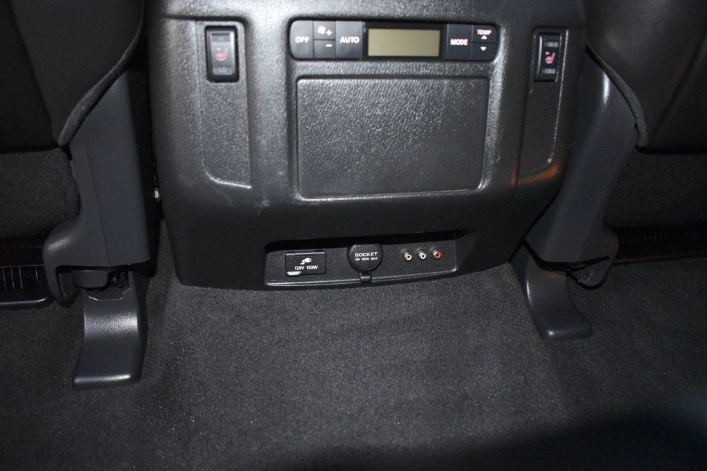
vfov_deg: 47.9
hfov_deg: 67.4
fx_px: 530
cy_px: 236
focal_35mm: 27
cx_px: 354
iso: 4500
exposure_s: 1/60
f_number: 3.5
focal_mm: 18
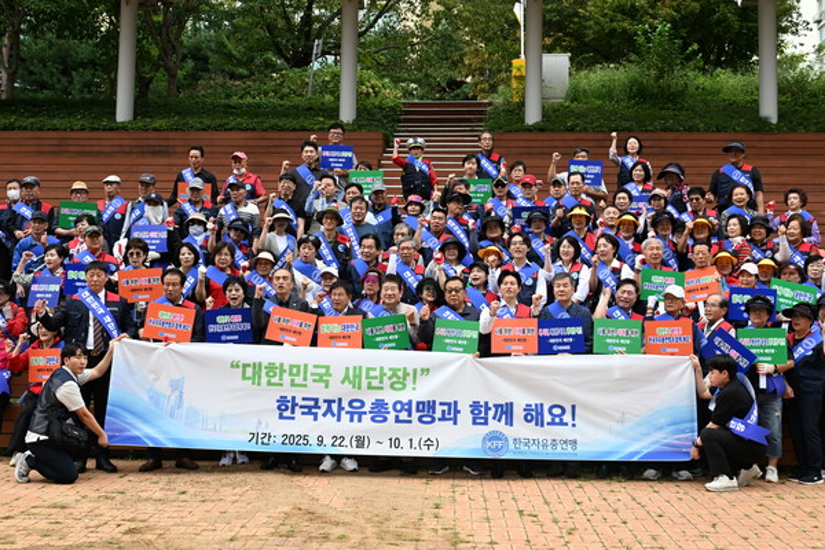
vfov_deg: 31.9
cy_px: 275
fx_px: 962
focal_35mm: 42
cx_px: 412
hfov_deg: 46.4
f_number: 5.6
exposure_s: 1/1250
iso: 1600
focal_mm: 42
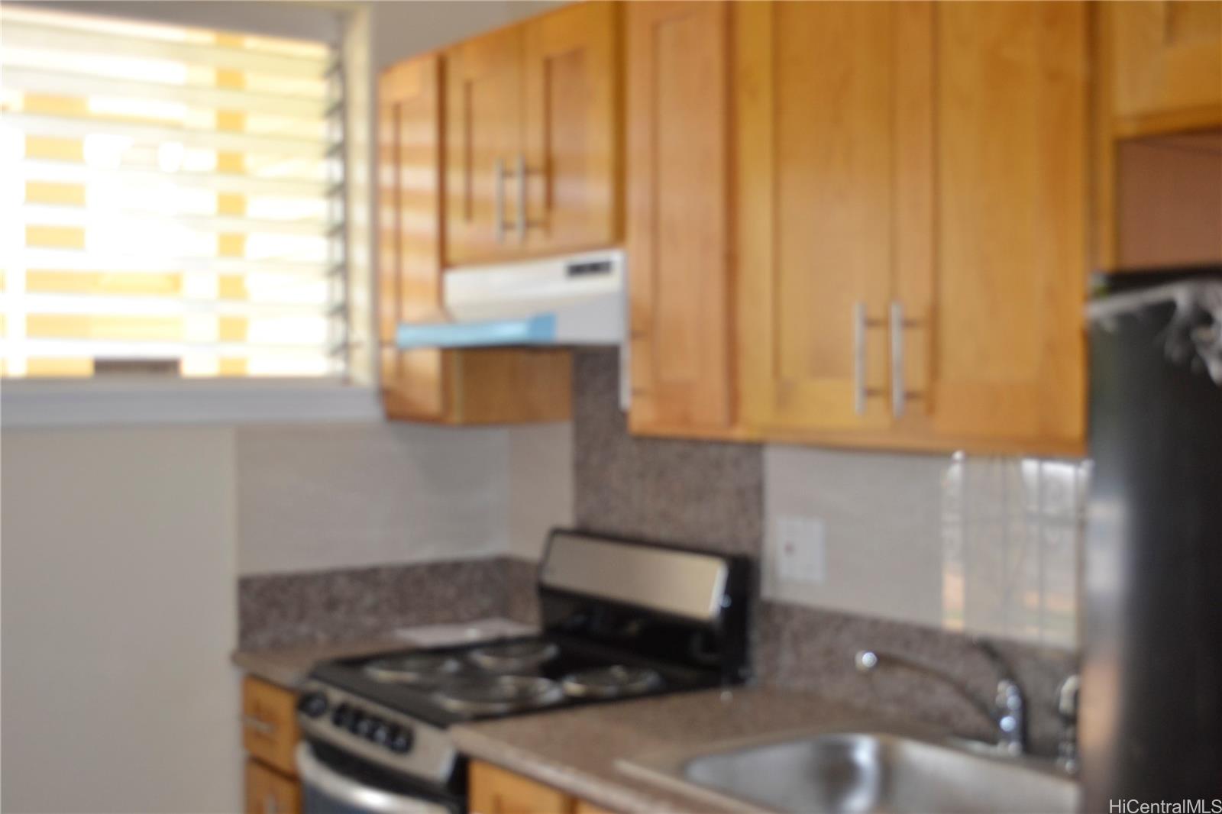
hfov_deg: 43.6
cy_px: 407
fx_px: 1527
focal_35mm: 45
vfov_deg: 29.9
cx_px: 611
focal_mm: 30
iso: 400
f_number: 4.5
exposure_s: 1/80
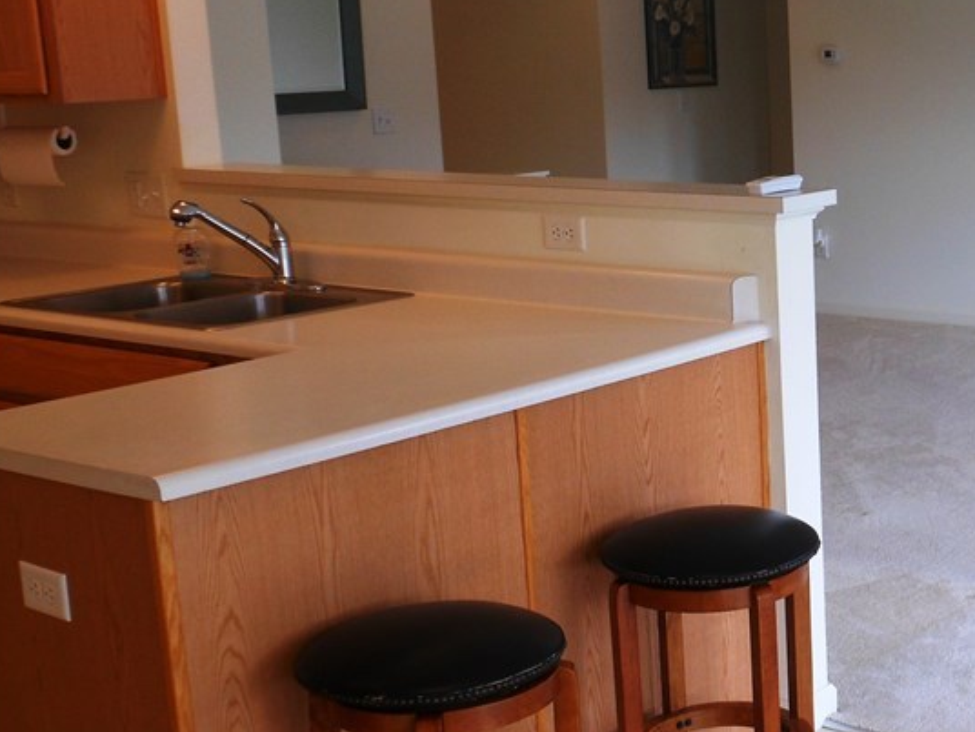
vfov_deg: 23.3
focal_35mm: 63
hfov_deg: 29.3
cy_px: 328
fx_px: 1774
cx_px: 910
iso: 80
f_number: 3.5
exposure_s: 1/40
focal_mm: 6
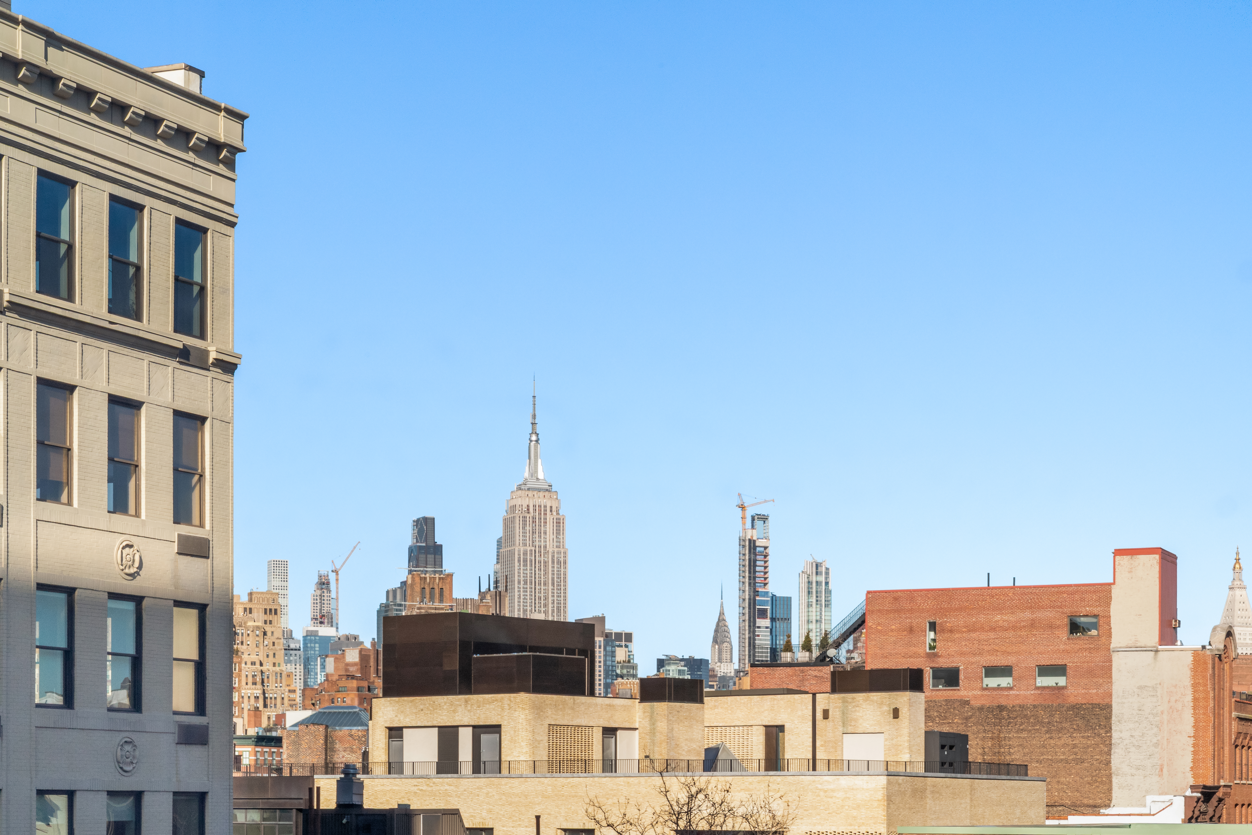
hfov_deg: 28.8
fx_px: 2434
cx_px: 626
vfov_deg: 19.5
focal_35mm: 70
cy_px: 418
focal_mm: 70
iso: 500
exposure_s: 1/125
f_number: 22
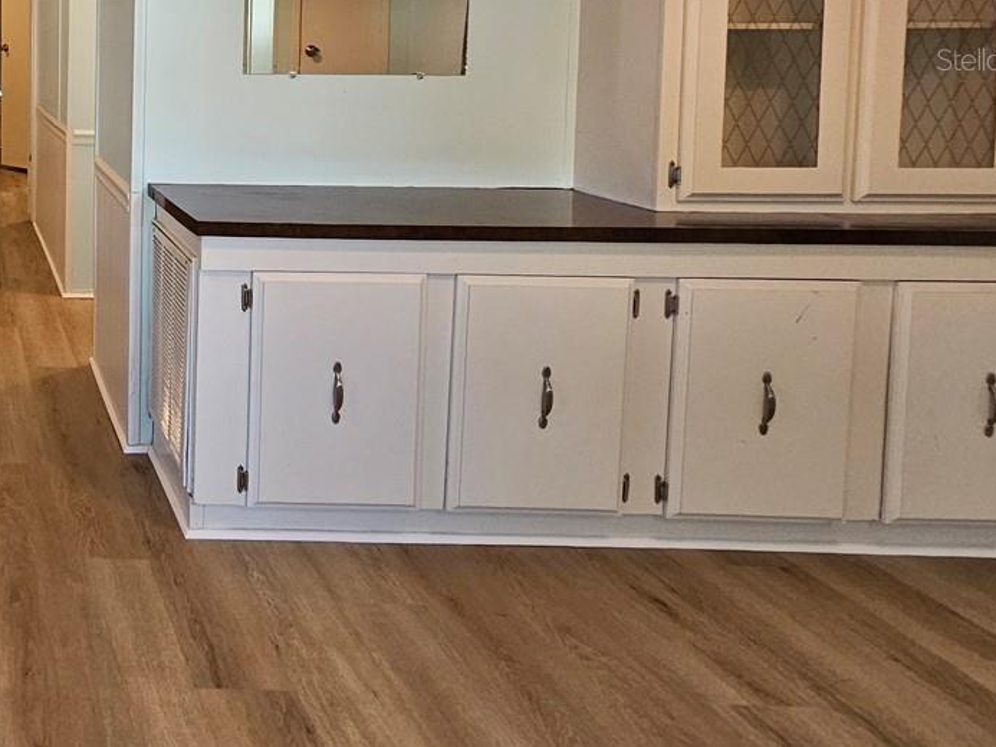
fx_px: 863
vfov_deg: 42.5
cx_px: -78
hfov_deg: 46.1
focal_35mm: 30
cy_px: 59
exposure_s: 1/60
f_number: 2.2
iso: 200
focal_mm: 2.2
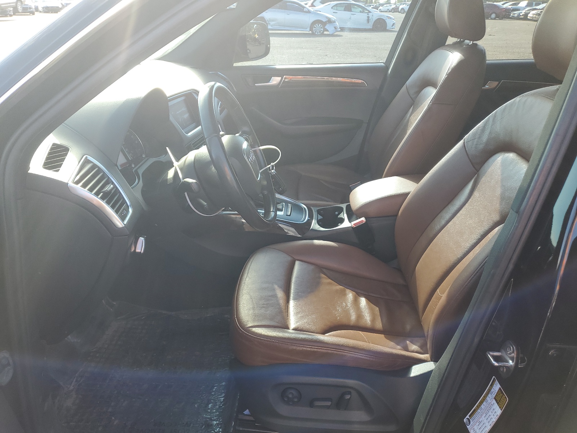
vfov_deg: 53.1
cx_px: 288
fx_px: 433
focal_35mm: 26
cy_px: 216
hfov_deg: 67.3
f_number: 1.5
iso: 50
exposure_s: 1/250
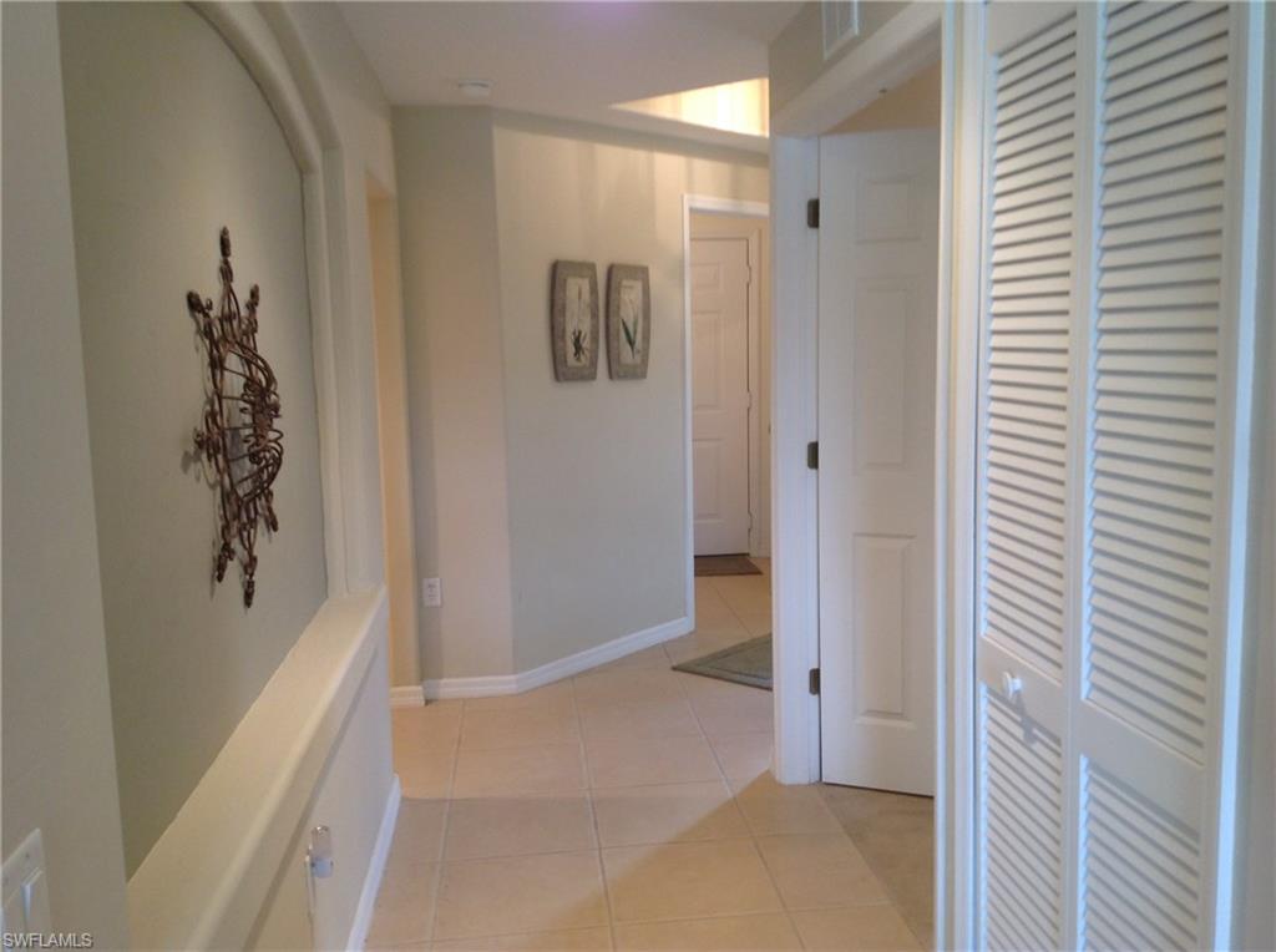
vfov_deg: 40.6
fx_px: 1288
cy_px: 476
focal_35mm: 35
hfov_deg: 52.7
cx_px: 638
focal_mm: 4.28
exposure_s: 1/15
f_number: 2.4
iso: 50
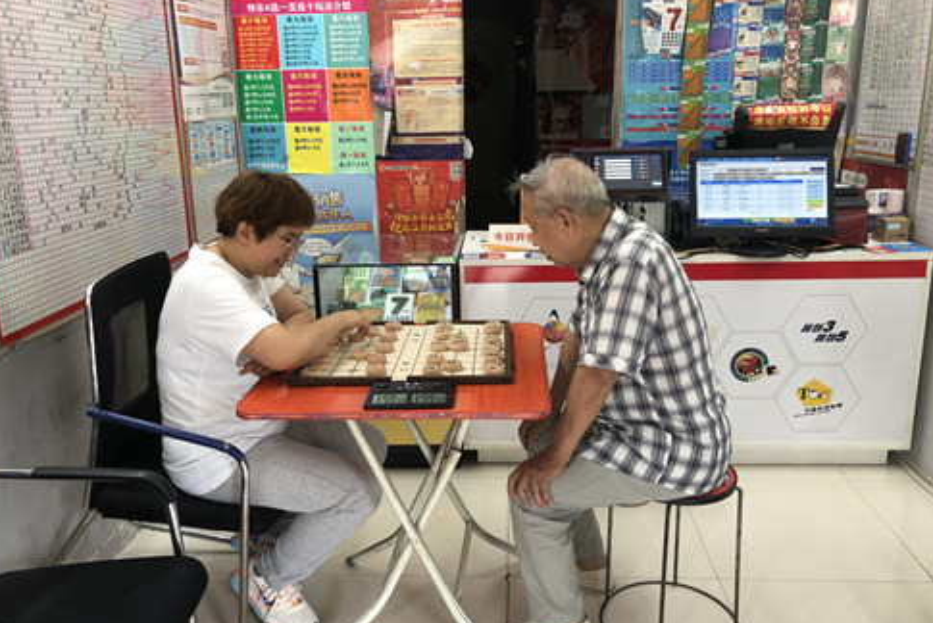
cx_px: 466
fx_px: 778
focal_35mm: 30
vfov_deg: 43.7
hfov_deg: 61.9
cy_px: 299
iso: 40
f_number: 1.8
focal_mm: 3.99
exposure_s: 1/20
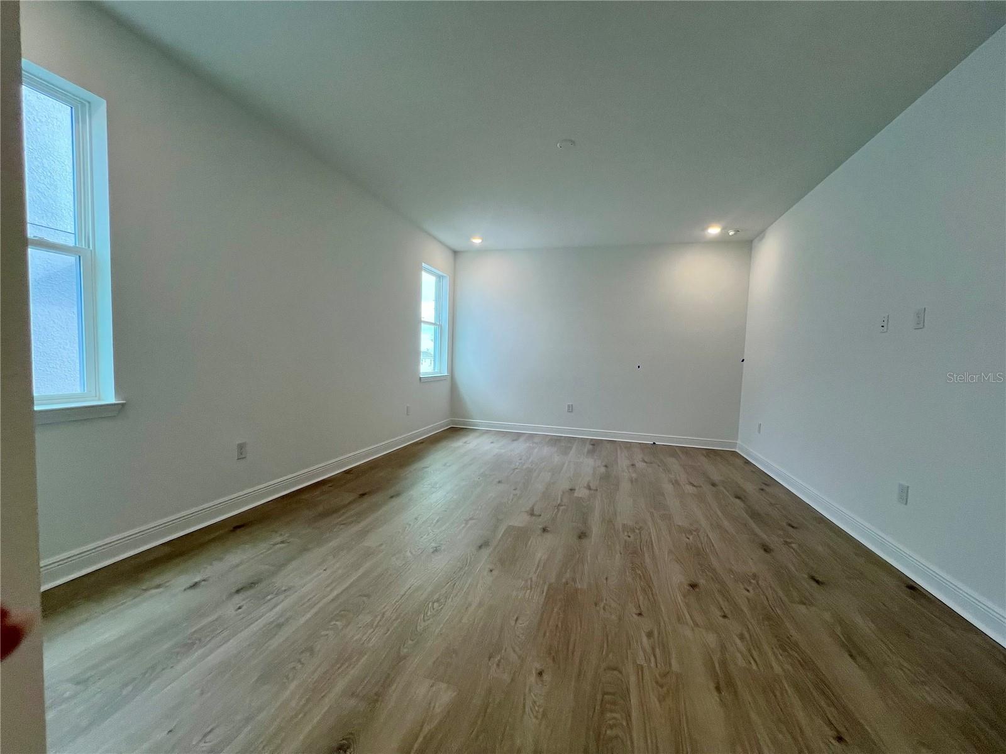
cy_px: 377
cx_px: 503
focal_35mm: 13
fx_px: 378
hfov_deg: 106.2
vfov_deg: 89.9
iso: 80
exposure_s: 1/120
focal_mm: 1.57
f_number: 1.8
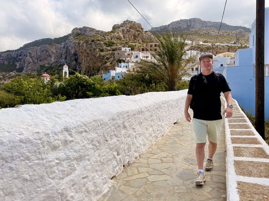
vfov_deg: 56.8
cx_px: 134
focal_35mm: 24
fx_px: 187
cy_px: 100
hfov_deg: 71.6
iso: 80
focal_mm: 6.76
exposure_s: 1/7353
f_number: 1.78
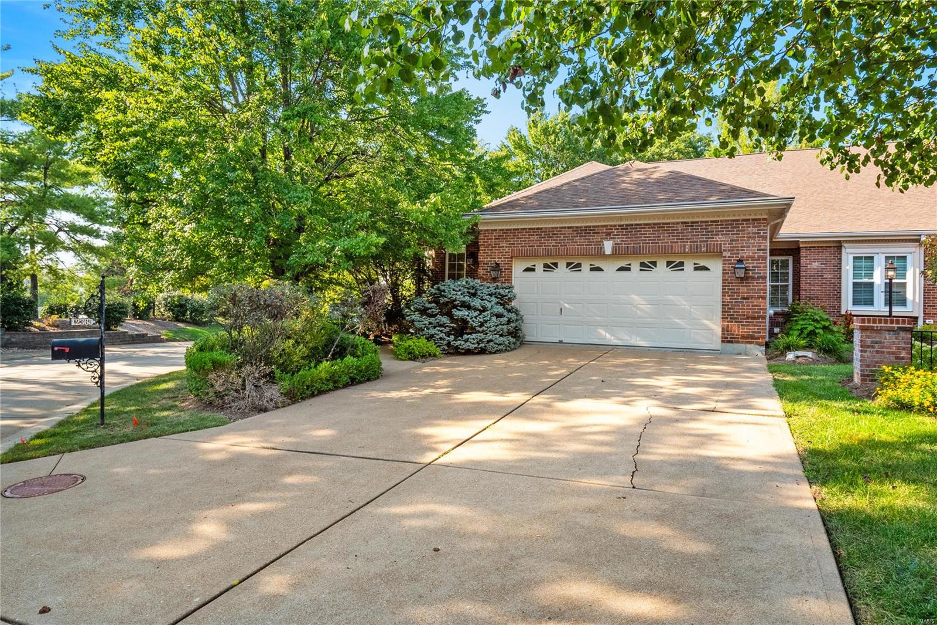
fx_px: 572
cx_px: 468
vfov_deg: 57.2
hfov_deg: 78.6
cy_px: 312
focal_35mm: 22
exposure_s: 1/160
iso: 400
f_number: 8
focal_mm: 11
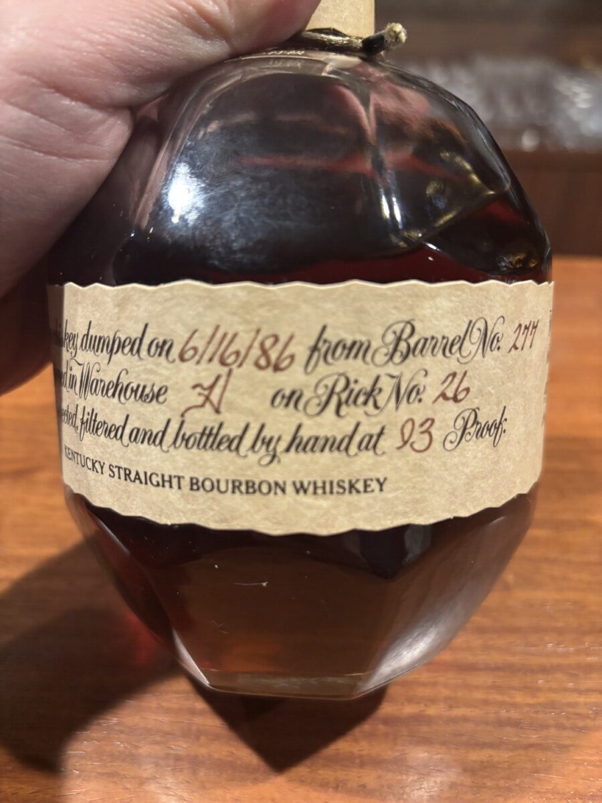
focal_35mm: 26
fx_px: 603
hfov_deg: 53.1
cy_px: 402
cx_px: 301
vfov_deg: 67.3
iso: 500
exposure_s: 1/60
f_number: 1.6
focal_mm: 5.96
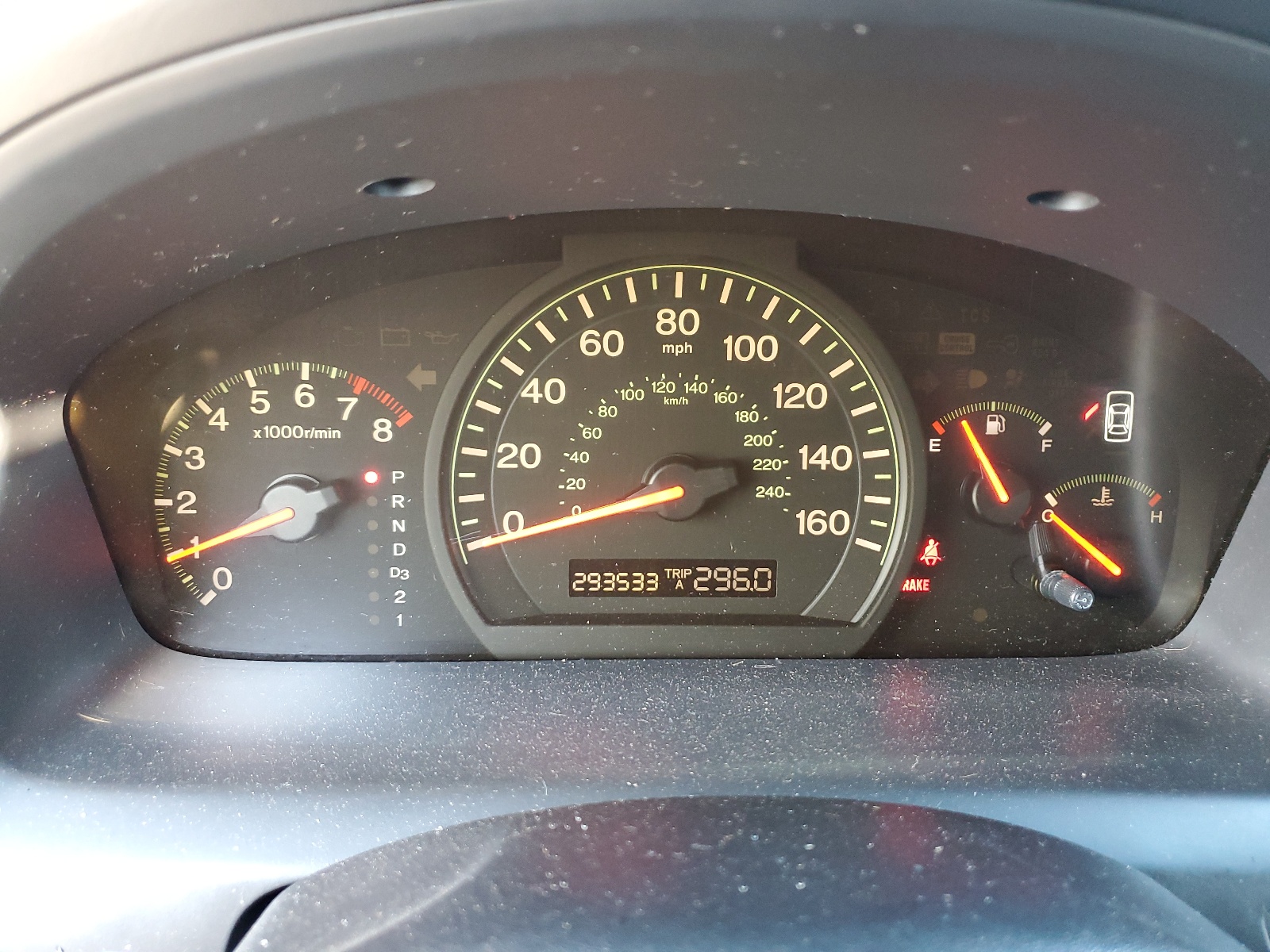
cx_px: 635
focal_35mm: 26
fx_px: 954
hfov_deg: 67.3
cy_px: 476
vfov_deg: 53.1
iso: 262
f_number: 1.5
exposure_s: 1/60.2
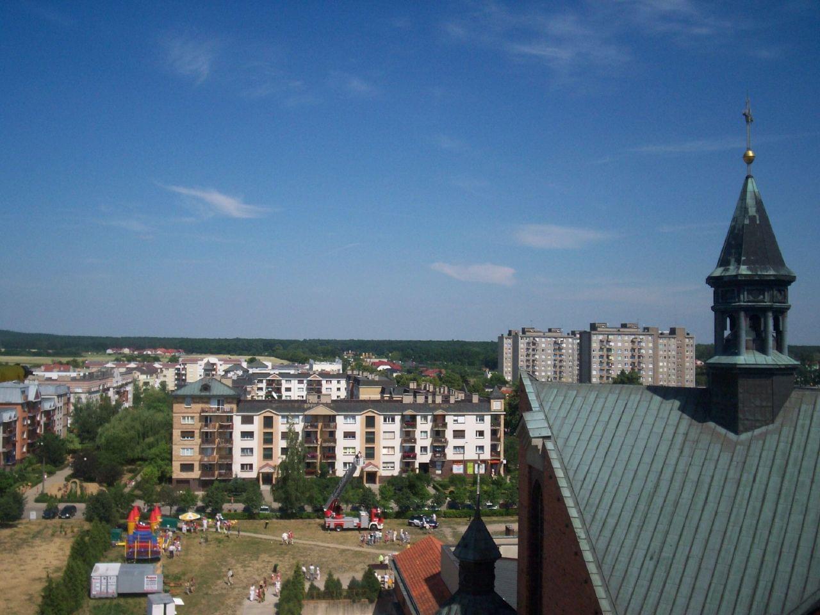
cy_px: 308
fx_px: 853
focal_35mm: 36
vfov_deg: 39.7
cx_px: 410
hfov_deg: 51.4
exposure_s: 1/1073
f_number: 4.5
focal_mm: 5.9
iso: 100
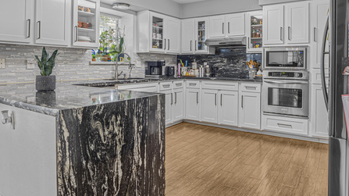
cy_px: 58
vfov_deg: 46.5
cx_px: 187
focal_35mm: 24
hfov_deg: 76.2
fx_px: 222
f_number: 9
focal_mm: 16
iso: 250
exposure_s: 1/2
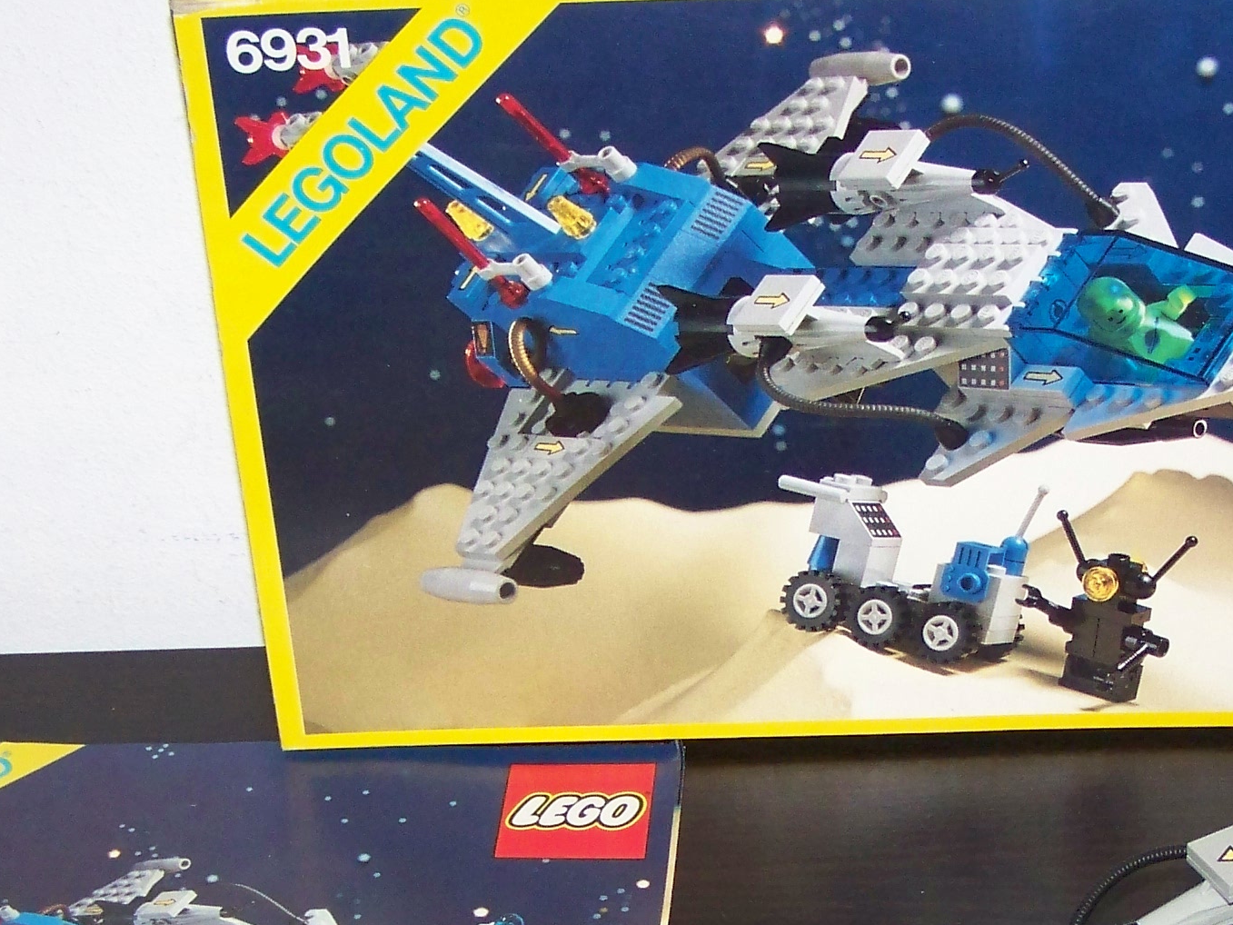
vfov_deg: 17.0
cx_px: 849
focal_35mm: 86
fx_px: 3064
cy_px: 766
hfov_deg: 22.6
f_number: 2.8
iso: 200
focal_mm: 6.3
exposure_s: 1/30
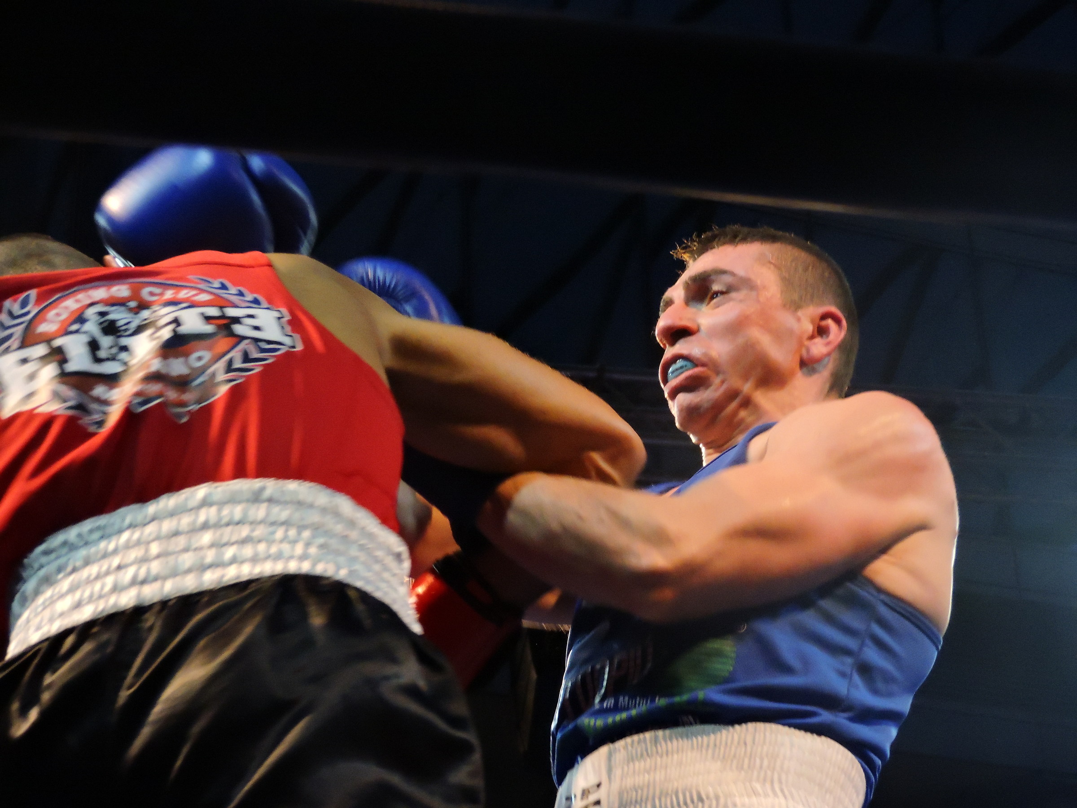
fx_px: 2645
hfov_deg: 23.0
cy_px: 404
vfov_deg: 17.4
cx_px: 538
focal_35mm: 85
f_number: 4
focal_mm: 15.2
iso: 1600
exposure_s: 1/200
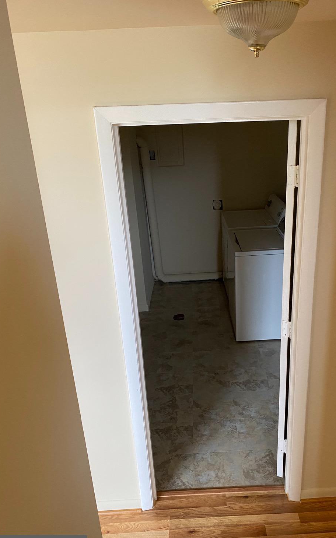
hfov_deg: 42.8
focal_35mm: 29
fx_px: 425
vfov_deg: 64.6
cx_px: 207
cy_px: 282
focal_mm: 4.25
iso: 160
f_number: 1.8
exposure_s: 1/60
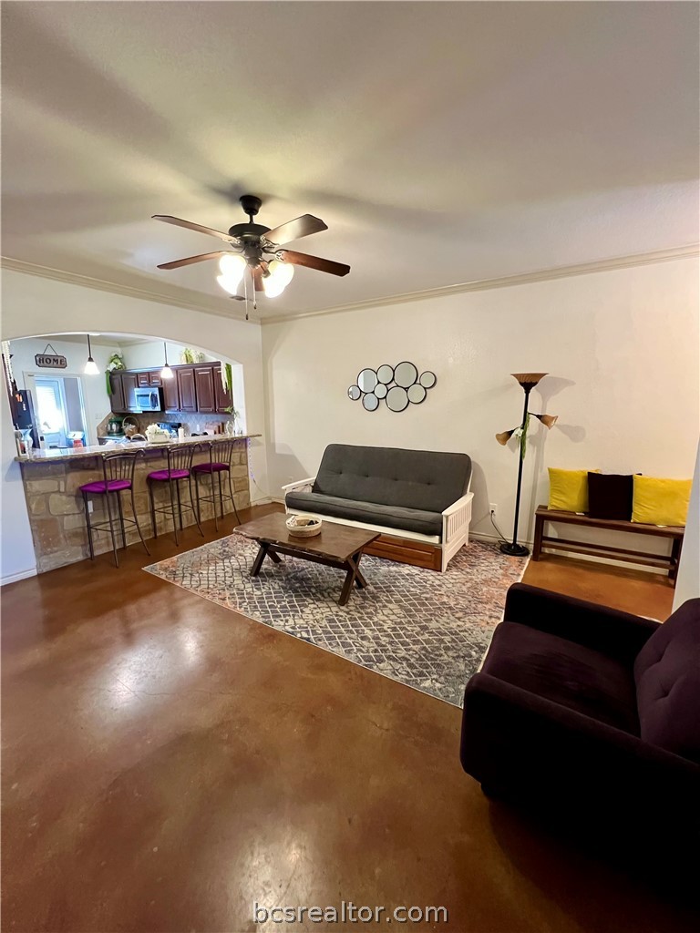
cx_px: 350
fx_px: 351
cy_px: 466
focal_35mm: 13
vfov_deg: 106.2
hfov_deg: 89.9
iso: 800
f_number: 1.8
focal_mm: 1.57
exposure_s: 1/60
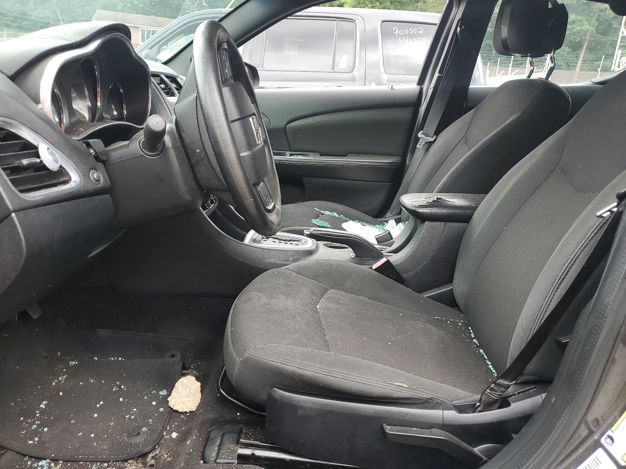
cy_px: 234
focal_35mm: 26
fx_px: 470
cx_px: 313
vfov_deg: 53.1
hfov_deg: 67.3
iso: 77
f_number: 1.5
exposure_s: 1/120
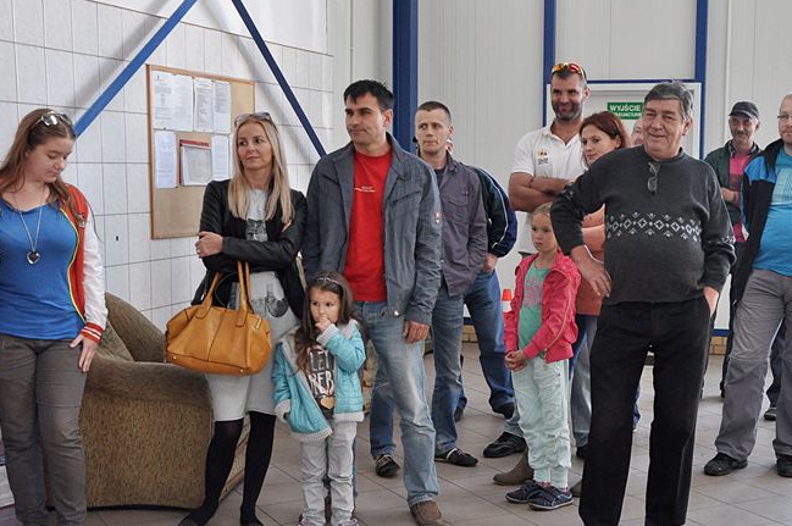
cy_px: 274
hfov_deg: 36.1
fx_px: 1208
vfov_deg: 24.6
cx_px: 486
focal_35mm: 55
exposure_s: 1/200
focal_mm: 28
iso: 1250
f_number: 5.6
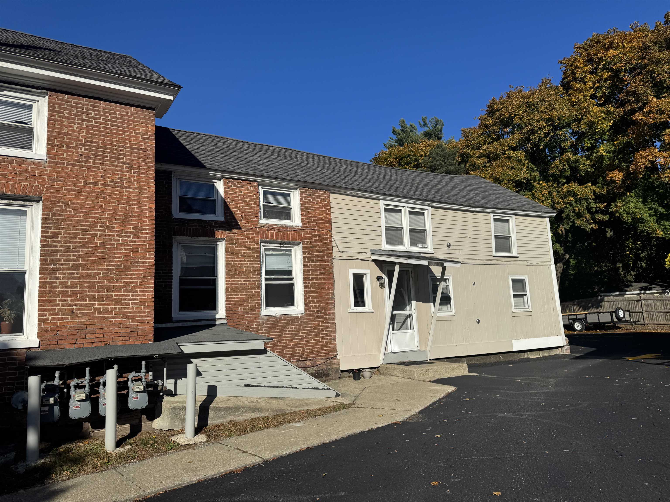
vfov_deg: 56.8
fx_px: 465
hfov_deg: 71.6
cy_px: 251
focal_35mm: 24
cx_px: 335
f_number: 1.78
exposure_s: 1/7937
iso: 80
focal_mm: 6.76
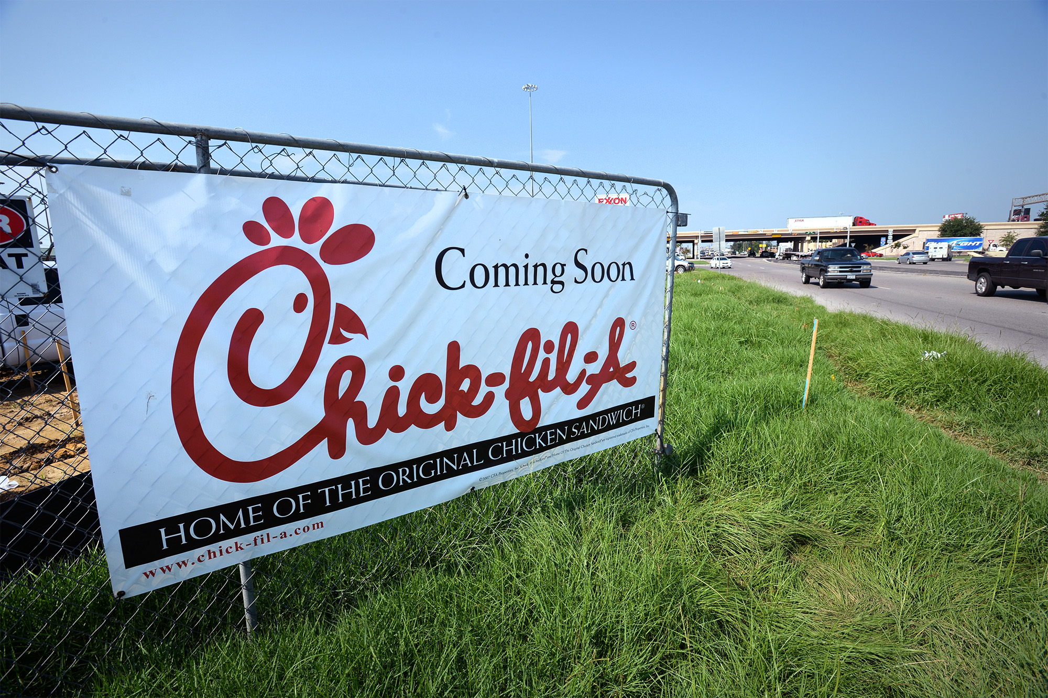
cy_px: 349
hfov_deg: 93.3
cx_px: 524
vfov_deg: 70.4
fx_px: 495
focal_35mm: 17
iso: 250
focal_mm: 17
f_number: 10
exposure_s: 1/500
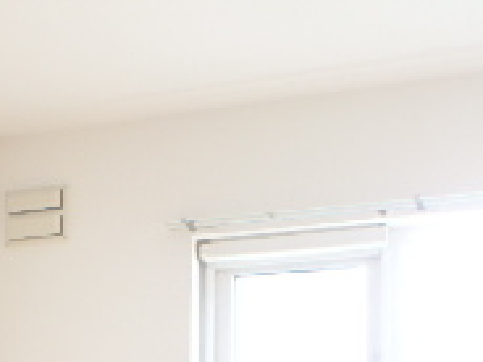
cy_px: 533
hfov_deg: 26.7
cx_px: 210
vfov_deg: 18.1
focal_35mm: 73
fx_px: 1019
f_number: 3.5
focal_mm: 3.7
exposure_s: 1/30
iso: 200
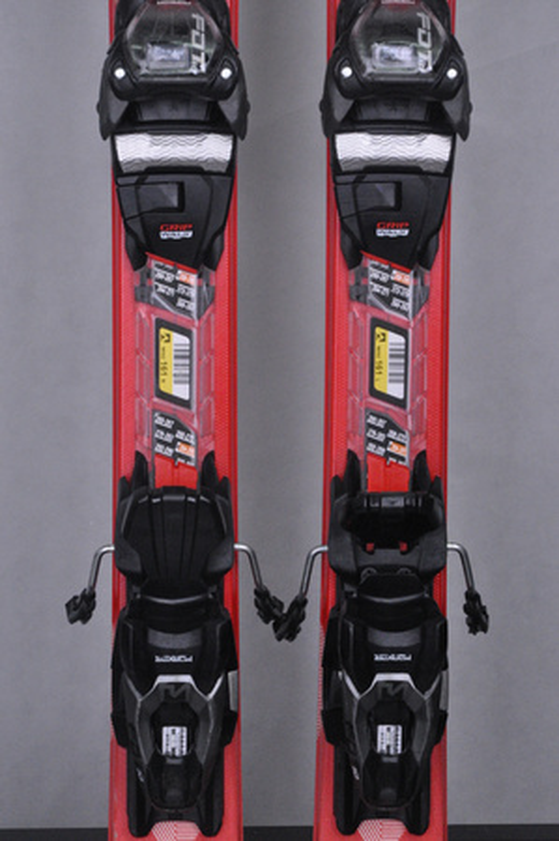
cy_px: 420
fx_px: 2976
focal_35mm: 128
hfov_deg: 10.7
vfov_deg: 16.1
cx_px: 280
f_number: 9.5
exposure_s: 1/125
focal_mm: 85
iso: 3200
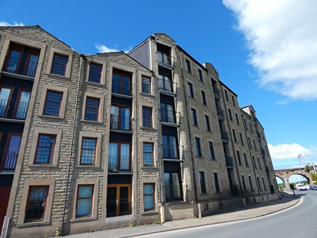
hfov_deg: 81.7
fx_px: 183
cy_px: 119
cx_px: 158
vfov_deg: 66.0
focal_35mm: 20
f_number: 2.8
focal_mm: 3.6
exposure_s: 1/1000
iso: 80
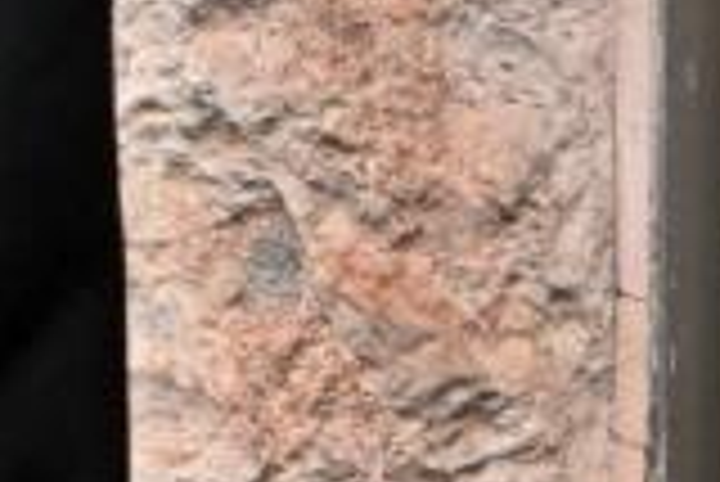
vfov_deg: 5.0
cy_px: 1070
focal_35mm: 268
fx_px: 5365
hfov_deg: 7.4
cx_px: 1400
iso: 2000
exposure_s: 1/160
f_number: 5.6
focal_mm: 28
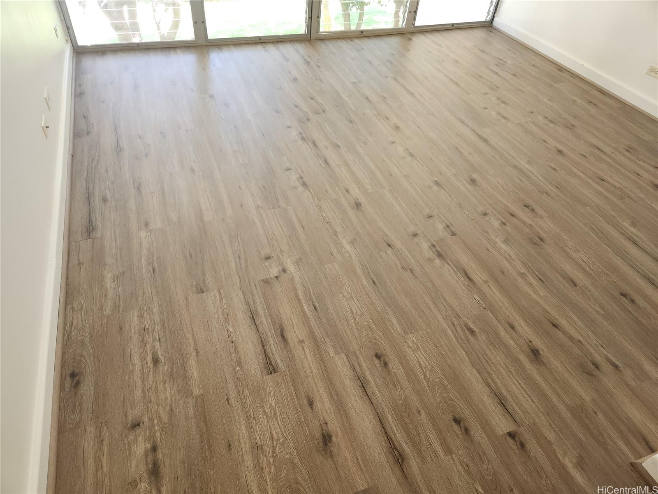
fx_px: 437
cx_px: 329
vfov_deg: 58.9
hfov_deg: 73.9
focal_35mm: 23
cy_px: 247
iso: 125
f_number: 1.8
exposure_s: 1/60
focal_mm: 5.4
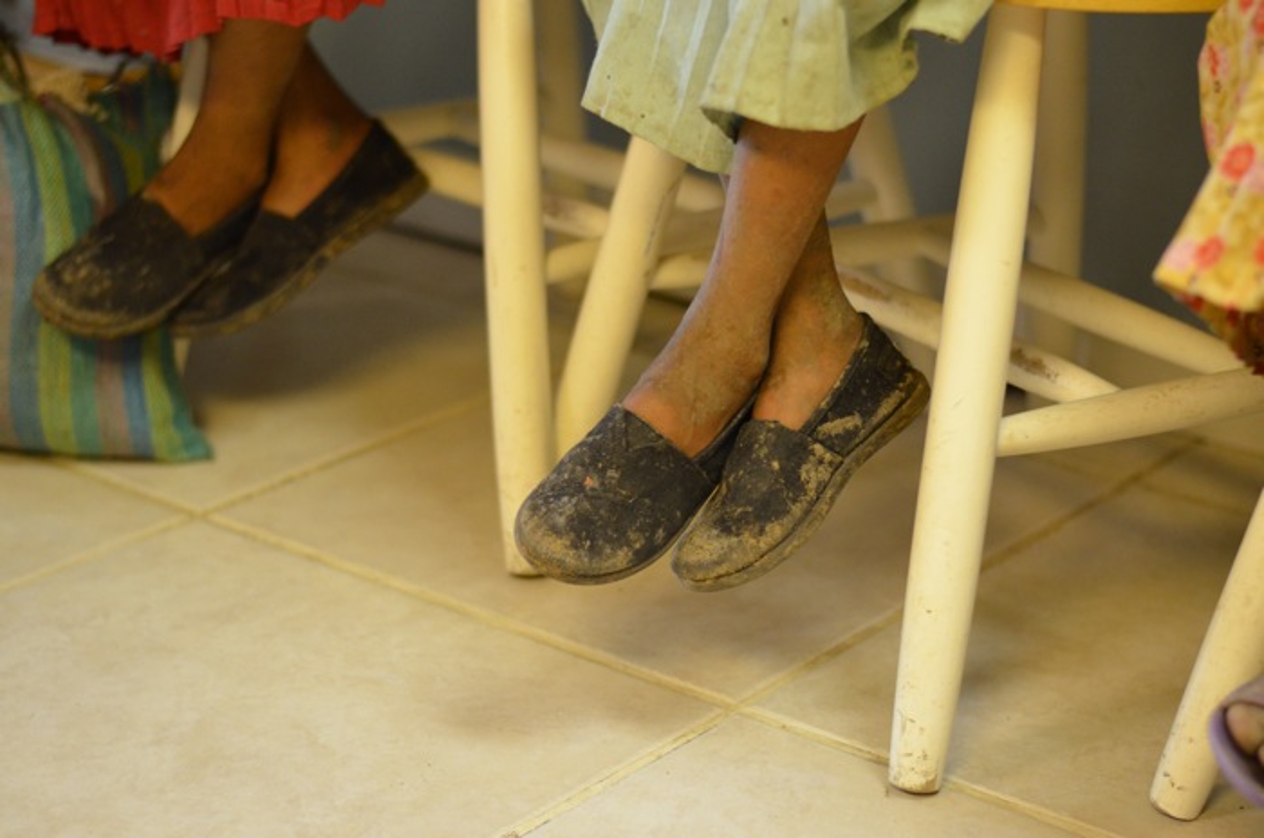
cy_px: 419
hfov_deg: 27.0
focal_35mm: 75
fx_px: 2629
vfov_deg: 18.1
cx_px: 632
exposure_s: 1/160
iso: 1600
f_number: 2
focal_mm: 50
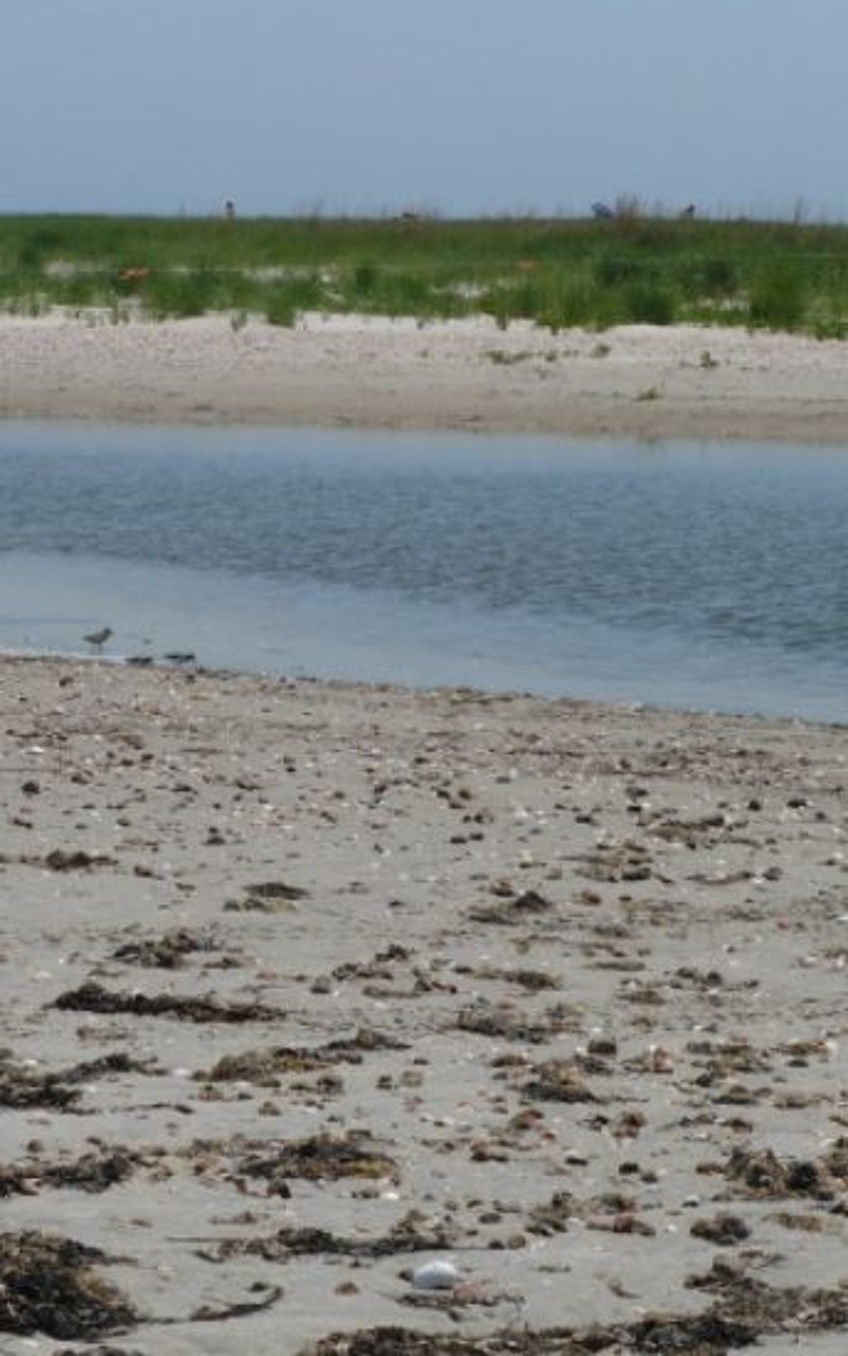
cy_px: 678
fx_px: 5839
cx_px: 357
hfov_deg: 8.3
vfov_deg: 13.2
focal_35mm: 158
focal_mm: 18.3
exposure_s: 1/320
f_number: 10
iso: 100
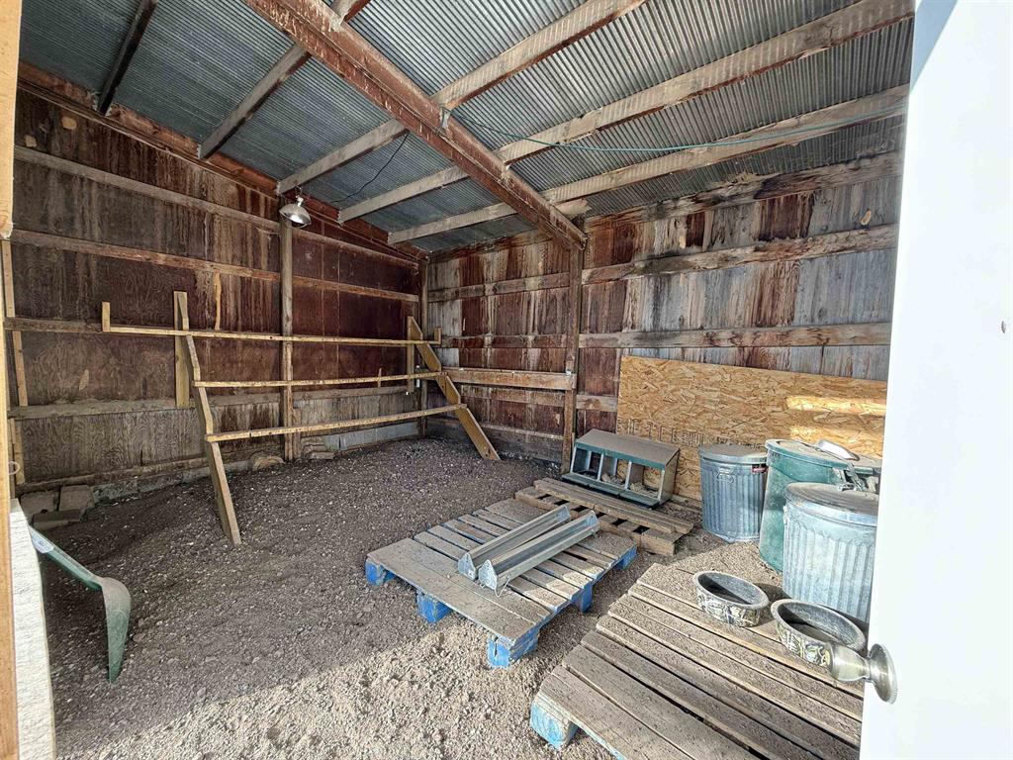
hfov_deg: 102.1
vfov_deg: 85.7
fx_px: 410
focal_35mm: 14
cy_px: 380
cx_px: 506
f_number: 2.2
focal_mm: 2.22
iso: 64
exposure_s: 1/109
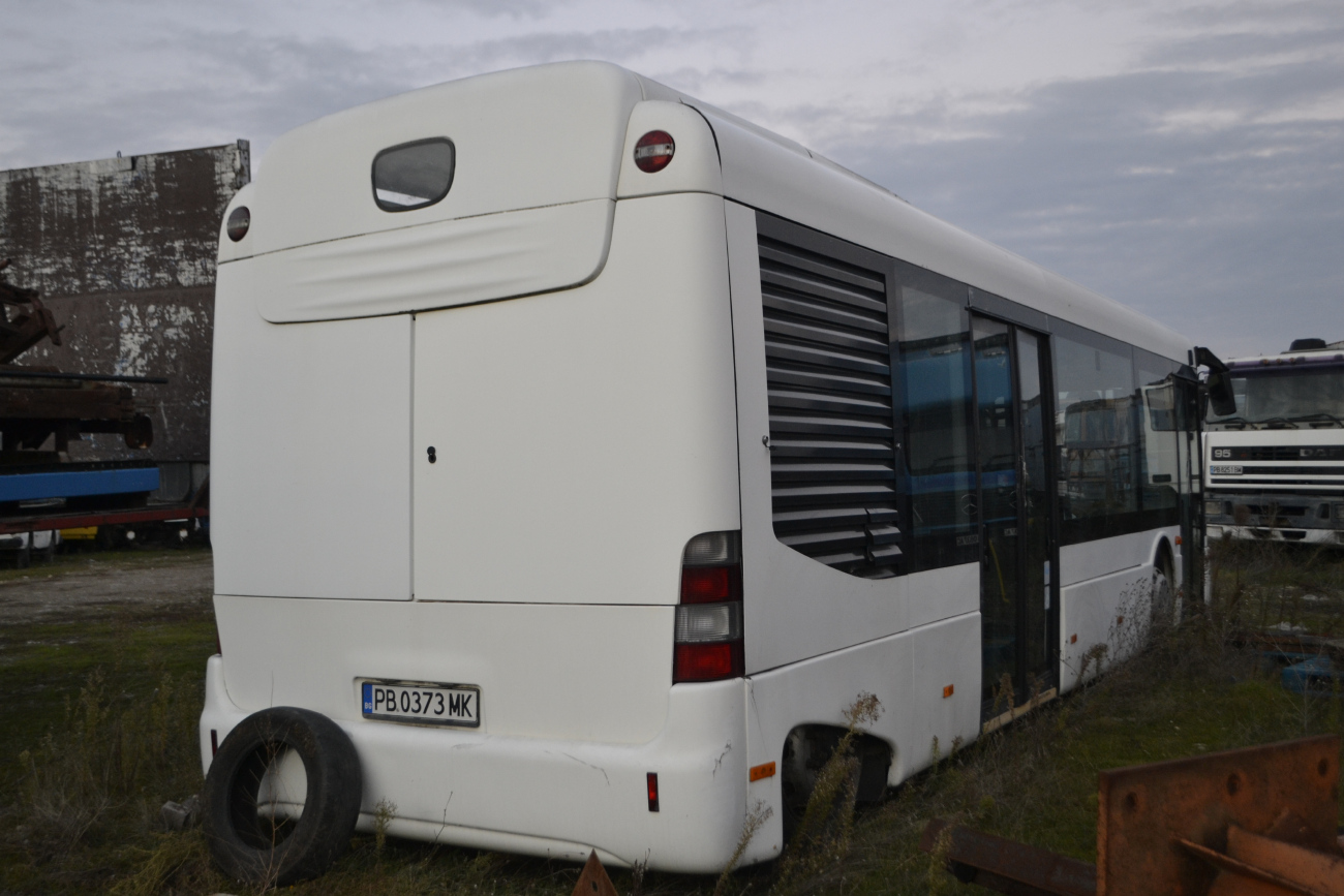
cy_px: 448
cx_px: 672
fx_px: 1344
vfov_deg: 36.9
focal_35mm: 36
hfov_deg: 53.1
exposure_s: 1/60
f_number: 4
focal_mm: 24
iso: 640
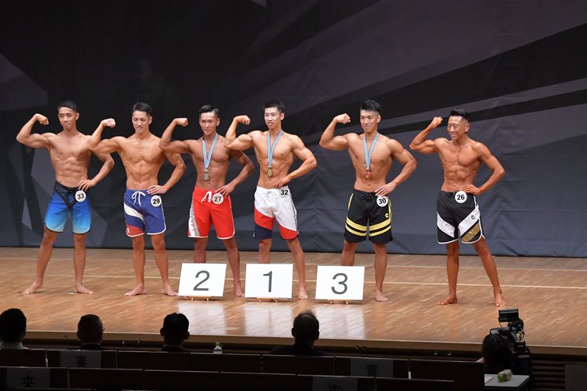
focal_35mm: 152
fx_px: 2477
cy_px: 197
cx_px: 294
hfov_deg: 13.5
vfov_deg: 9.0
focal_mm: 100
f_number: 5.6
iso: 6400
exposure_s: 1/400
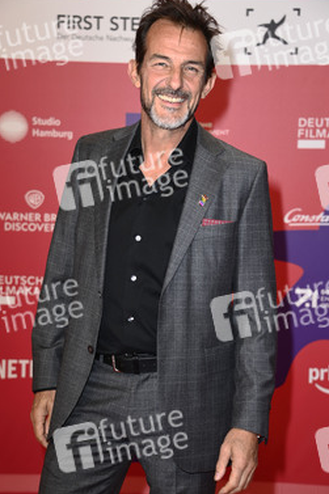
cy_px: 245
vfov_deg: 23.4
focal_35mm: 87
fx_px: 1194
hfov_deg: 15.7
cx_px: 159
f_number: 5.6
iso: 640
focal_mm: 82
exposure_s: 1/250
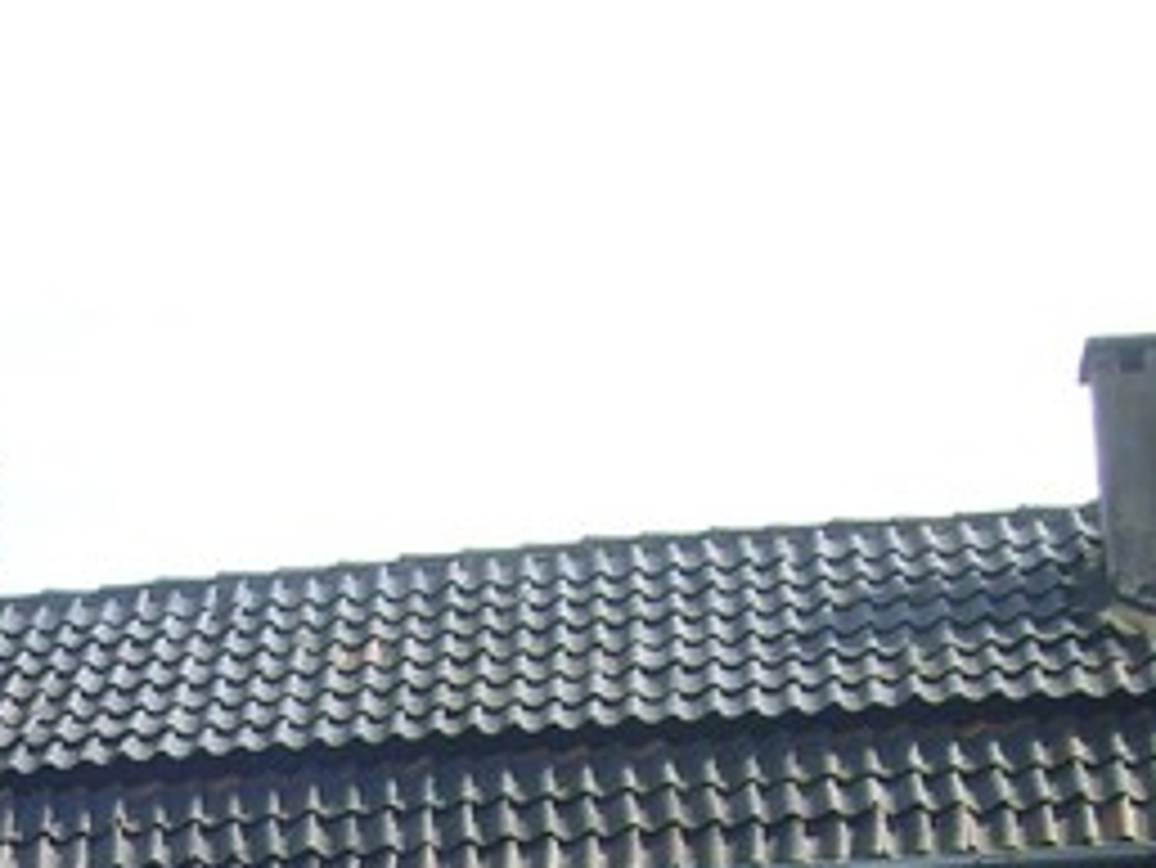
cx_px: -63
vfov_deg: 13.0
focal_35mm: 109
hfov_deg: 17.5
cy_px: 1219
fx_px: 3642
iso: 80
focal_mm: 5.8
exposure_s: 1/60
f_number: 7.1
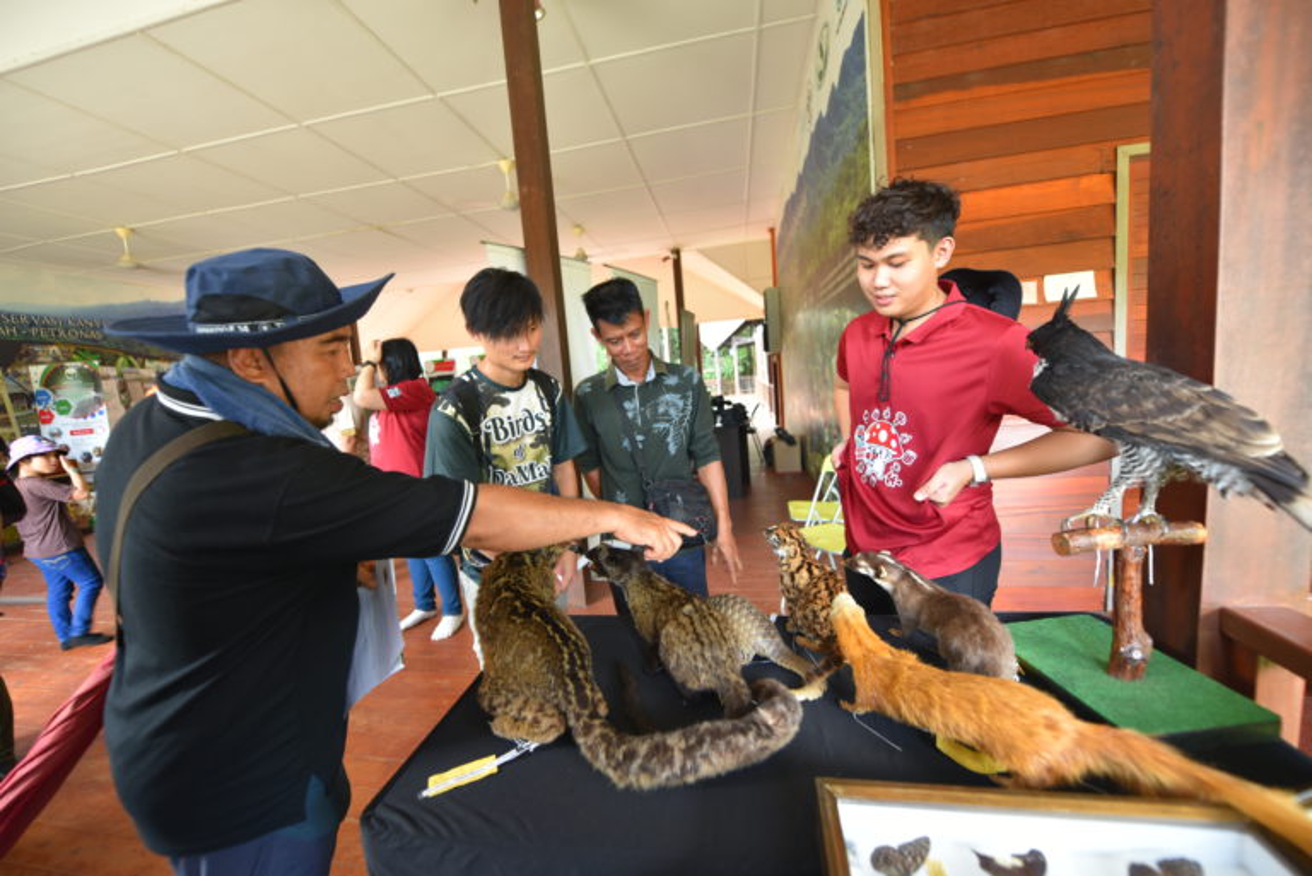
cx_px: 656
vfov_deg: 81.3
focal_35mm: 14
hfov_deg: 104.2
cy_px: 438
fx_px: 510
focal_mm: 14
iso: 200
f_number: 2.8
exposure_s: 1/30
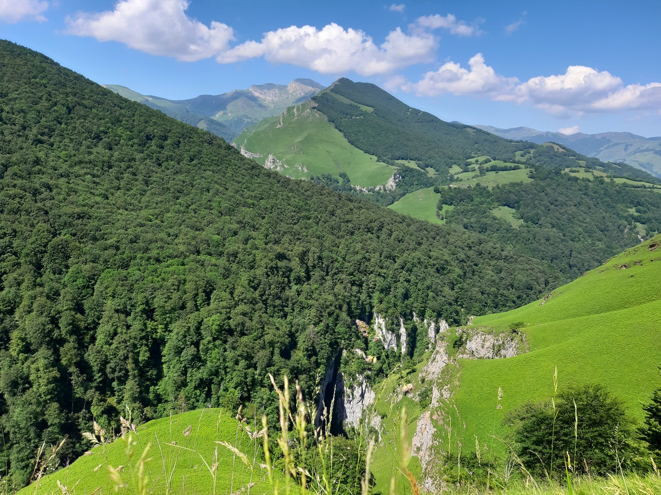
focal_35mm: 27
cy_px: 248
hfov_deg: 65.3
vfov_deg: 51.4
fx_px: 516
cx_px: 330
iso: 40
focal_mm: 3.93
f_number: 1.7
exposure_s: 1/809
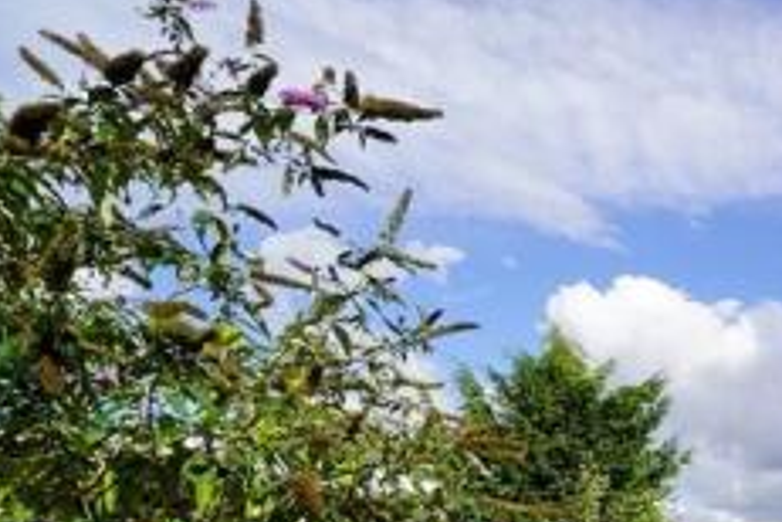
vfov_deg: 32.8
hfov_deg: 40.1
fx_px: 738
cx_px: 933
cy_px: 608
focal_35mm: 34
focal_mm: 12
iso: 100
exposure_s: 1/125
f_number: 9
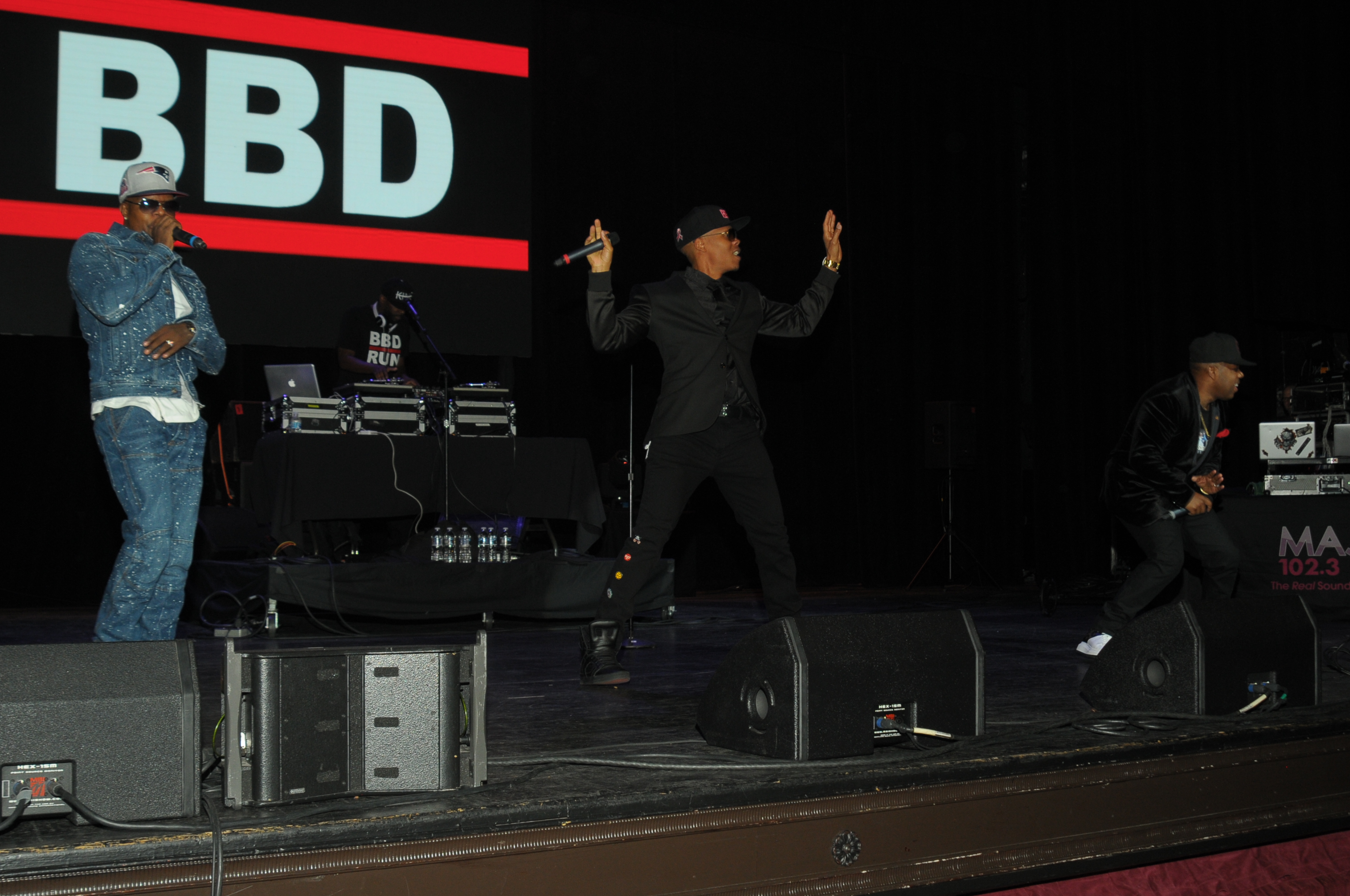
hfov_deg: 47.5
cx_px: 685
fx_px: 1536
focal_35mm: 41
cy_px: 448
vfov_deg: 32.6
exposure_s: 1/80
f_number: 5.6
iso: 400
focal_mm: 26
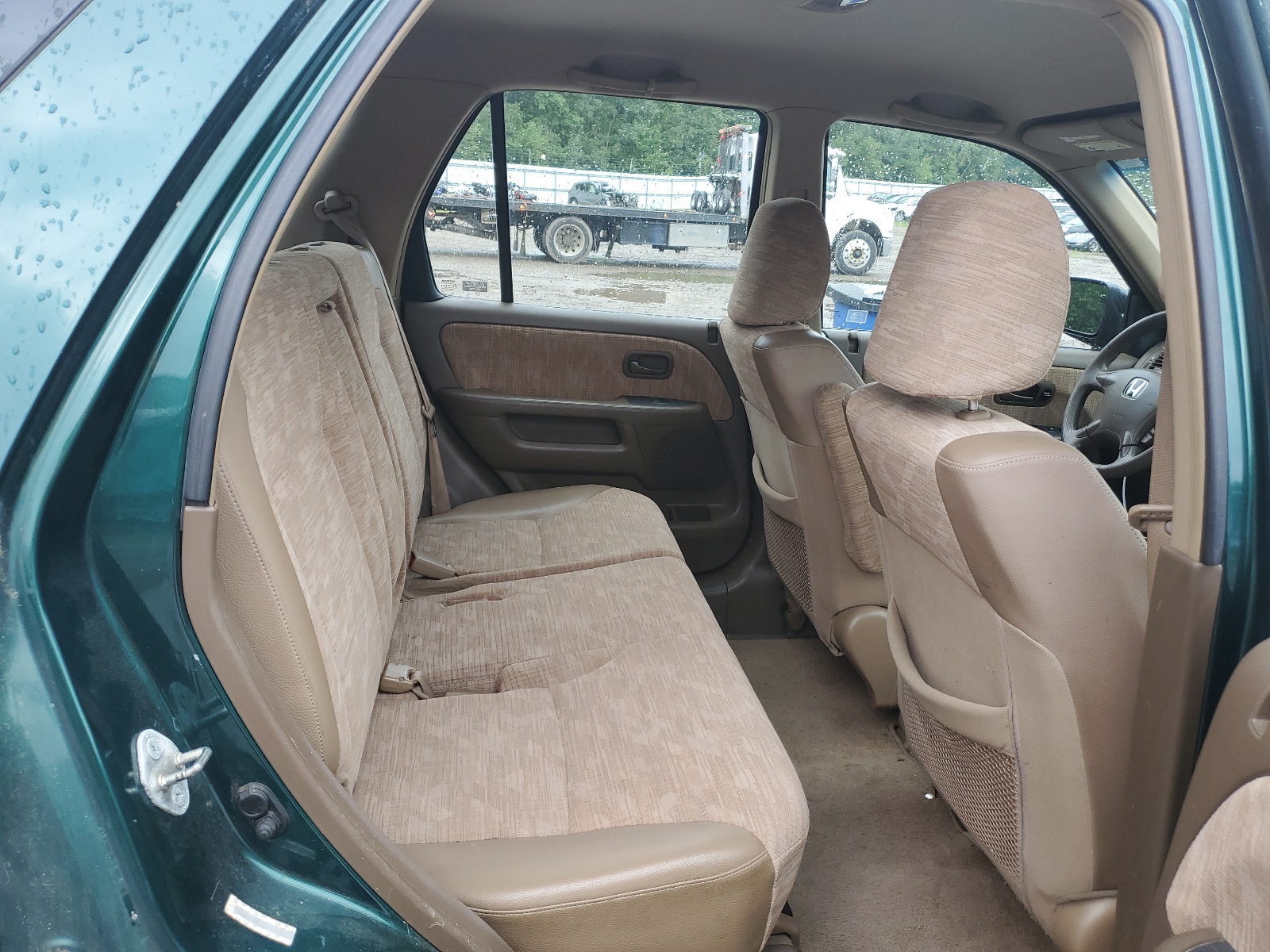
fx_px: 954
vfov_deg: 53.1
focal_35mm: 26
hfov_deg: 67.3
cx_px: 635
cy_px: 476
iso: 50
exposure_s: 1/167
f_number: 1.5
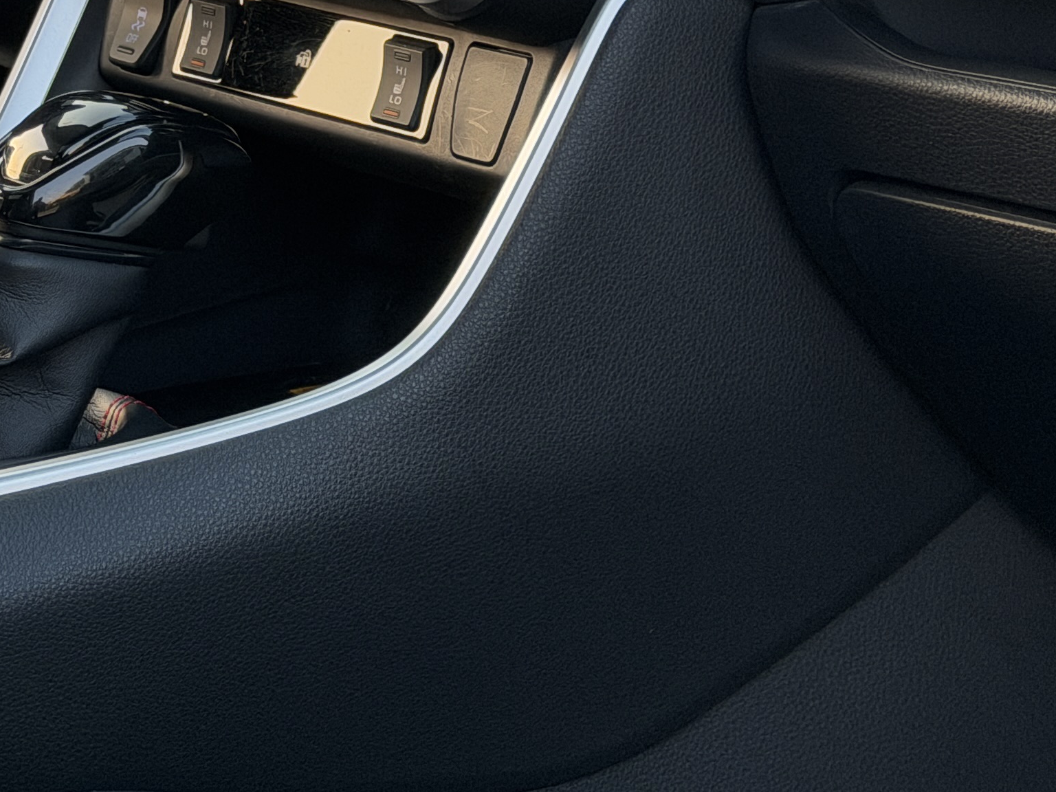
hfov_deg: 15.3
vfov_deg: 11.5
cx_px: -79
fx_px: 3844
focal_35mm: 126
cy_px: -146
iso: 100
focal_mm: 6.76
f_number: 1.78
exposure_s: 1/197
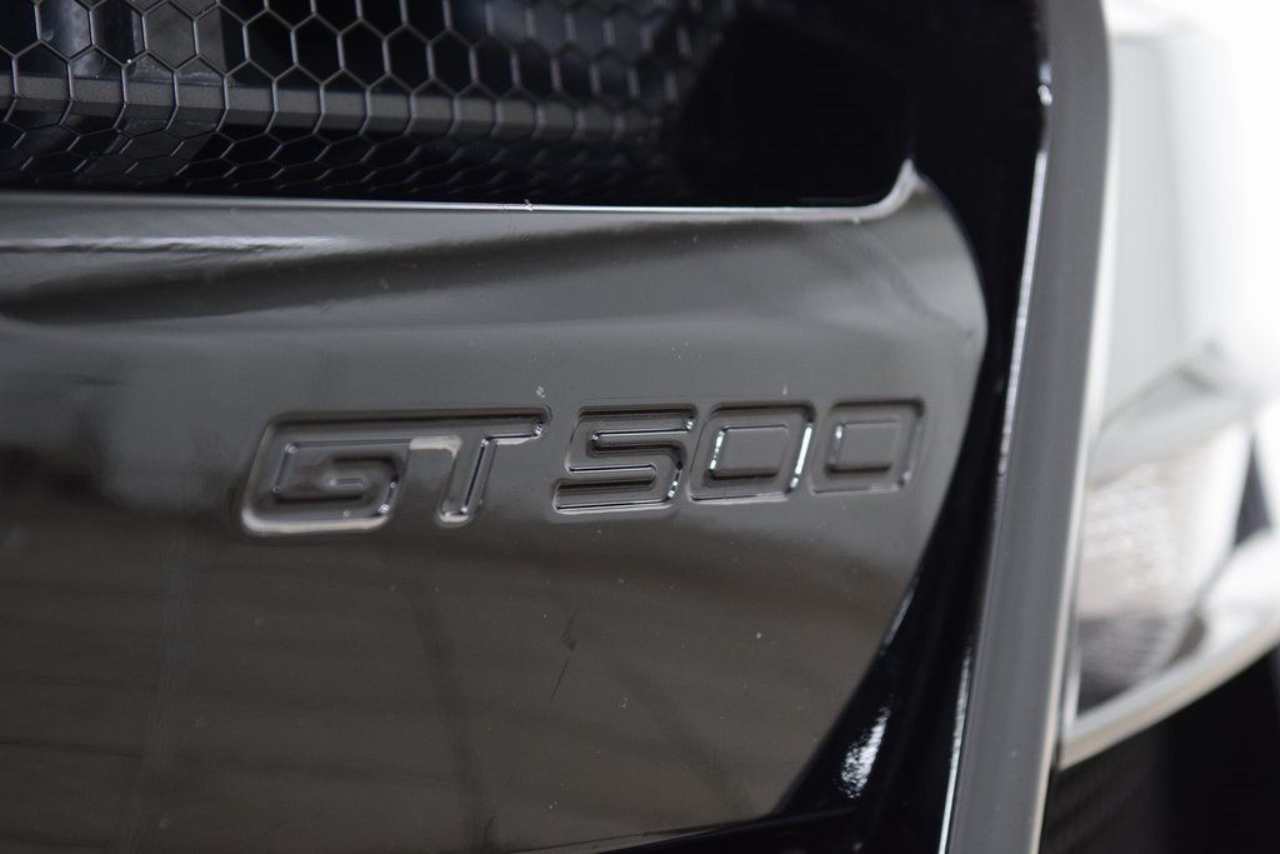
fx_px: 3734
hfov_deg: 19.5
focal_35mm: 105
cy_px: 427
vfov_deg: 13.0
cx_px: 640
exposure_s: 1/30
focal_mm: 70
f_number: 4.5
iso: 1600
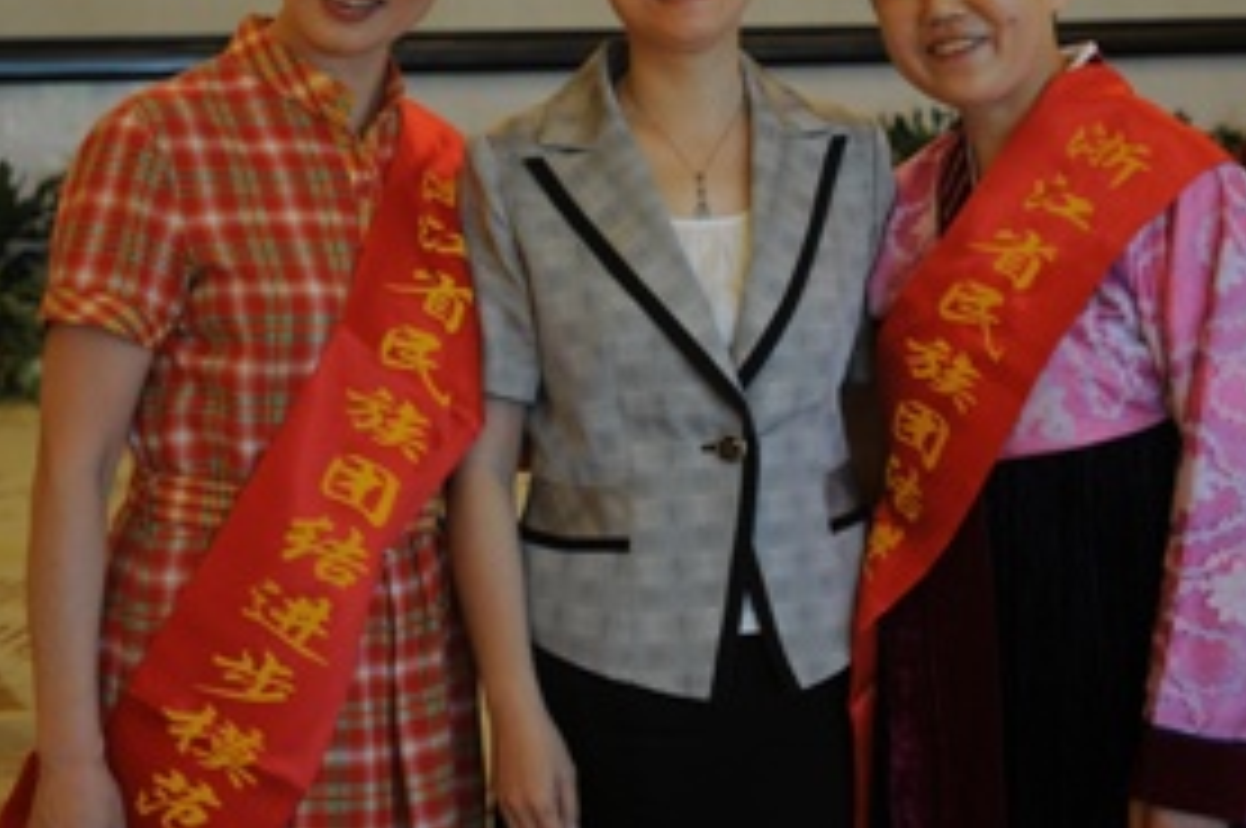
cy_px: 160
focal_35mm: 78
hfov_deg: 26.0
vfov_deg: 17.3
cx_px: 675
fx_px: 2696
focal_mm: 32
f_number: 2.8
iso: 250
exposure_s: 1/50
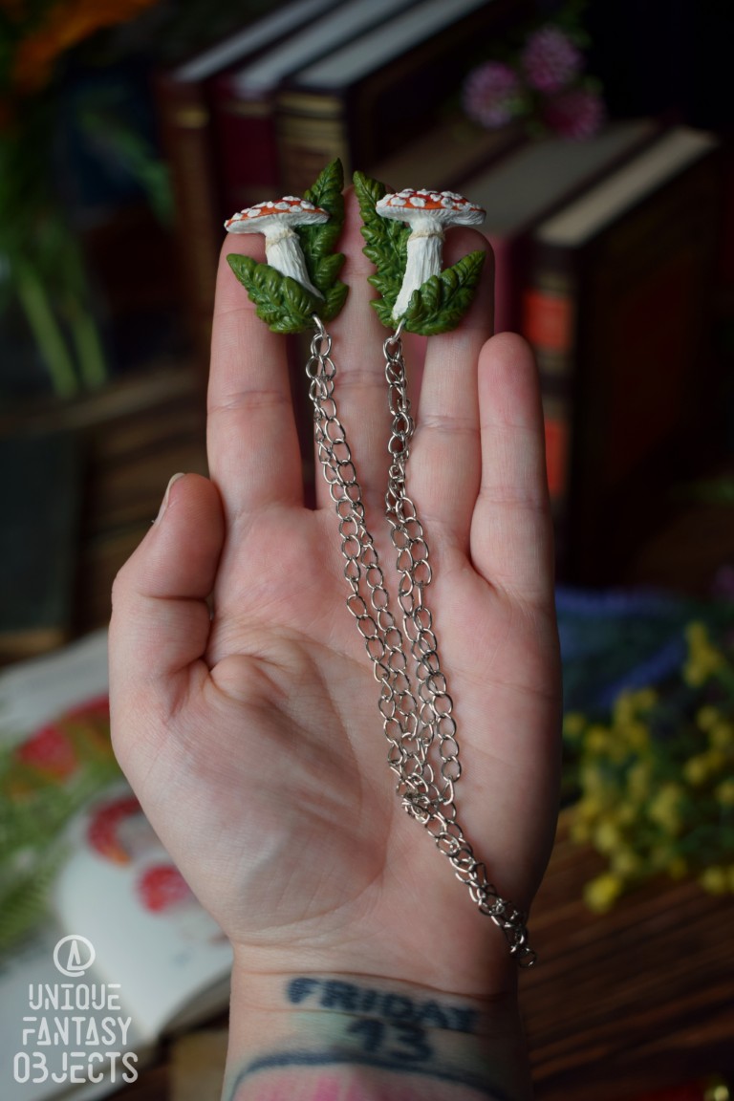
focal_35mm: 51
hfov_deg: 26.5
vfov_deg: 38.9
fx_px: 1560
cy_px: 550
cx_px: 367
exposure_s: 1/80
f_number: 4.5
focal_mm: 34
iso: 400
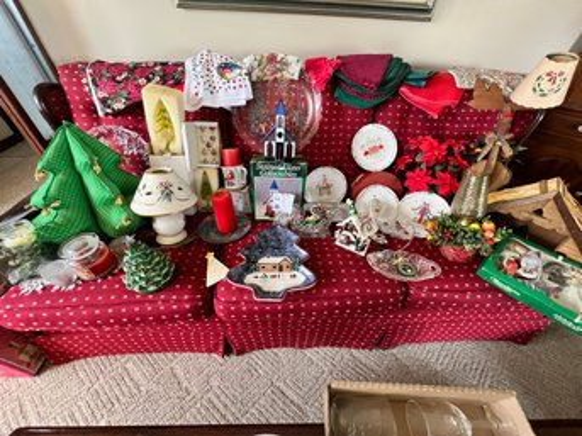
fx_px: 218
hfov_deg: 106.2
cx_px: 291
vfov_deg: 89.9
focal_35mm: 13
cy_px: 218
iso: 400
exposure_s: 1/60
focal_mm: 1.57
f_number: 1.8
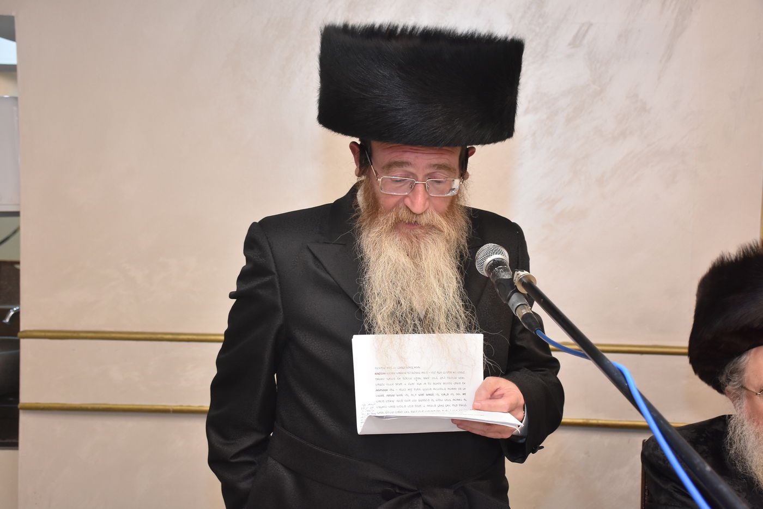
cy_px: 254
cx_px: 382
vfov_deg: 28.1
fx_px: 1017
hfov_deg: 41.1
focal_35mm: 48
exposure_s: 1/125
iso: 1250
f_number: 5.6
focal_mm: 32
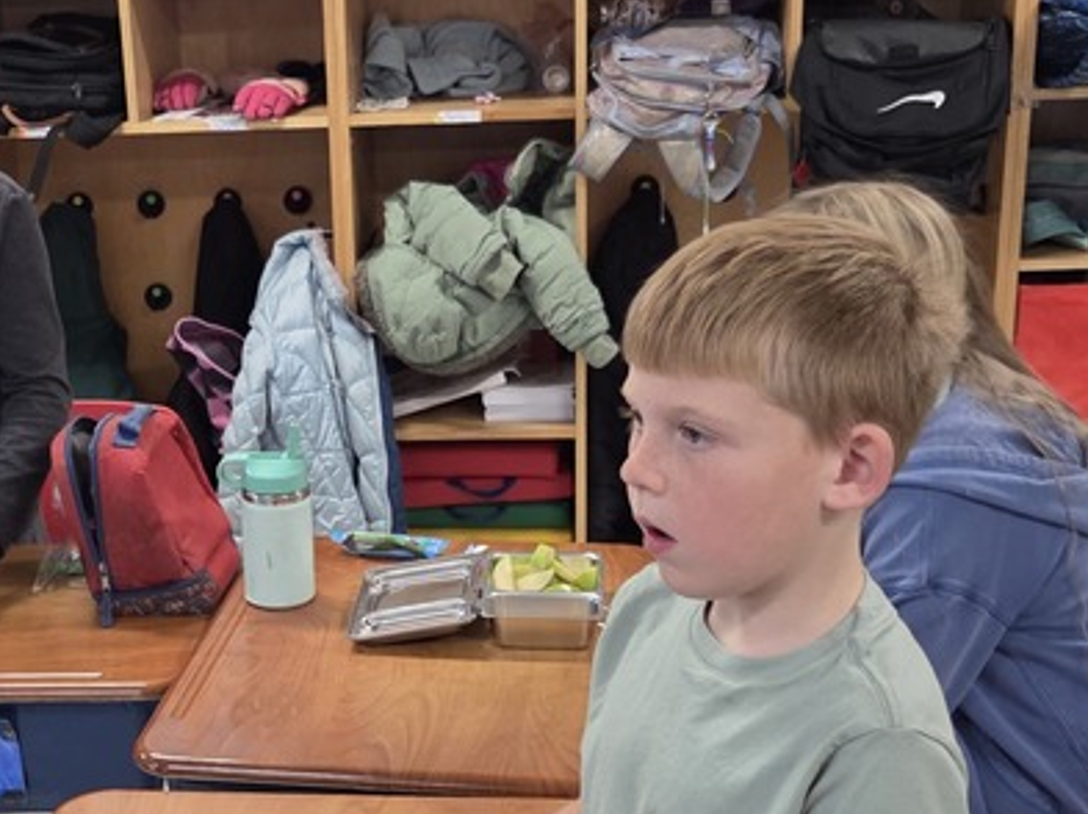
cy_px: 551
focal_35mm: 60
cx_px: 324
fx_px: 1884
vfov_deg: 24.2
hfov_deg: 31.8
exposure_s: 1/120
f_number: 1.8
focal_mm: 5.4
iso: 500
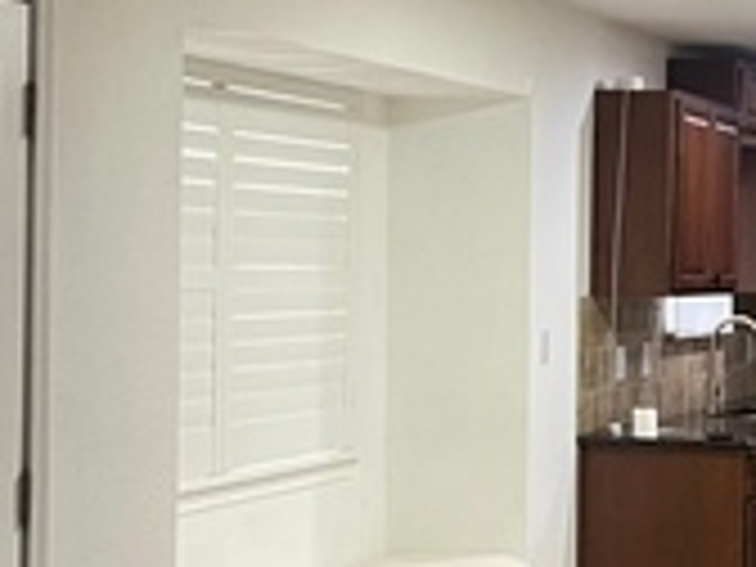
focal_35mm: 95
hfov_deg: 19.2
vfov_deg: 15.6
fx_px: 2075
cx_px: 972
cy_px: 288
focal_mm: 5.1
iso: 200
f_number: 1.6
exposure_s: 1/60
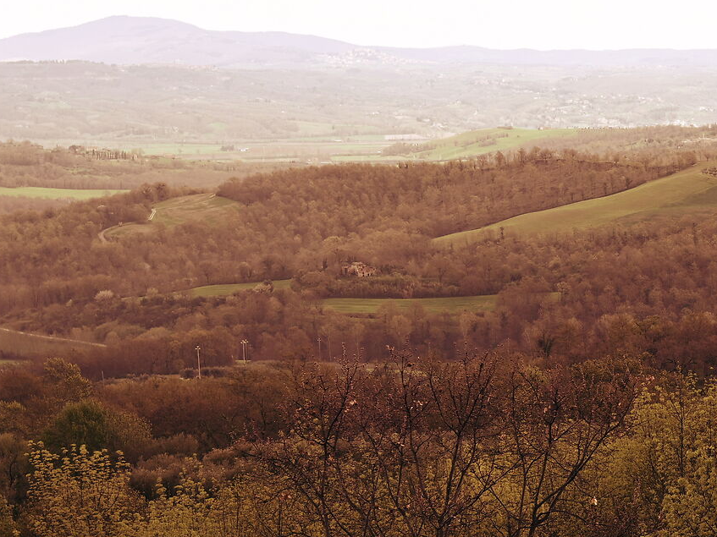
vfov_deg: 13.5
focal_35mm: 109
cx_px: 761
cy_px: 383
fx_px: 2257
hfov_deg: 17.5
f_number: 6.3
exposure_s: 1/160
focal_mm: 40
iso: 100
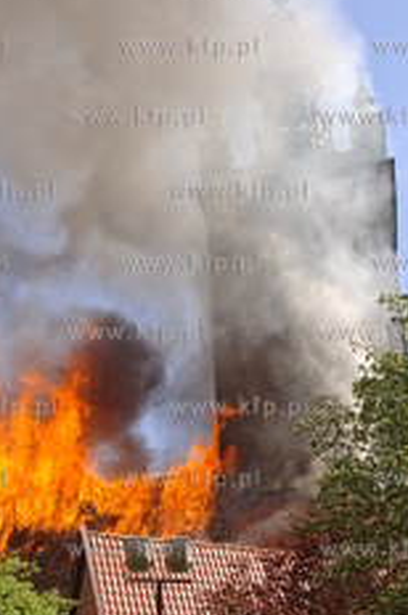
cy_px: 403
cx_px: 154
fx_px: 1057
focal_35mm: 62
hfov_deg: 21.8
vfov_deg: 32.2
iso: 400
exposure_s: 1/500
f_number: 8
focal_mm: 24
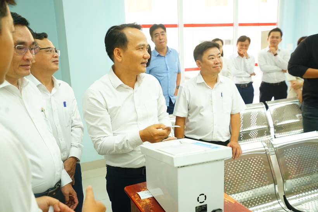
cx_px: 159
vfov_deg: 37.9
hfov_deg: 54.4
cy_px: 106
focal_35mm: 35
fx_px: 309
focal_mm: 35
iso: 1000
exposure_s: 1/125
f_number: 4.5
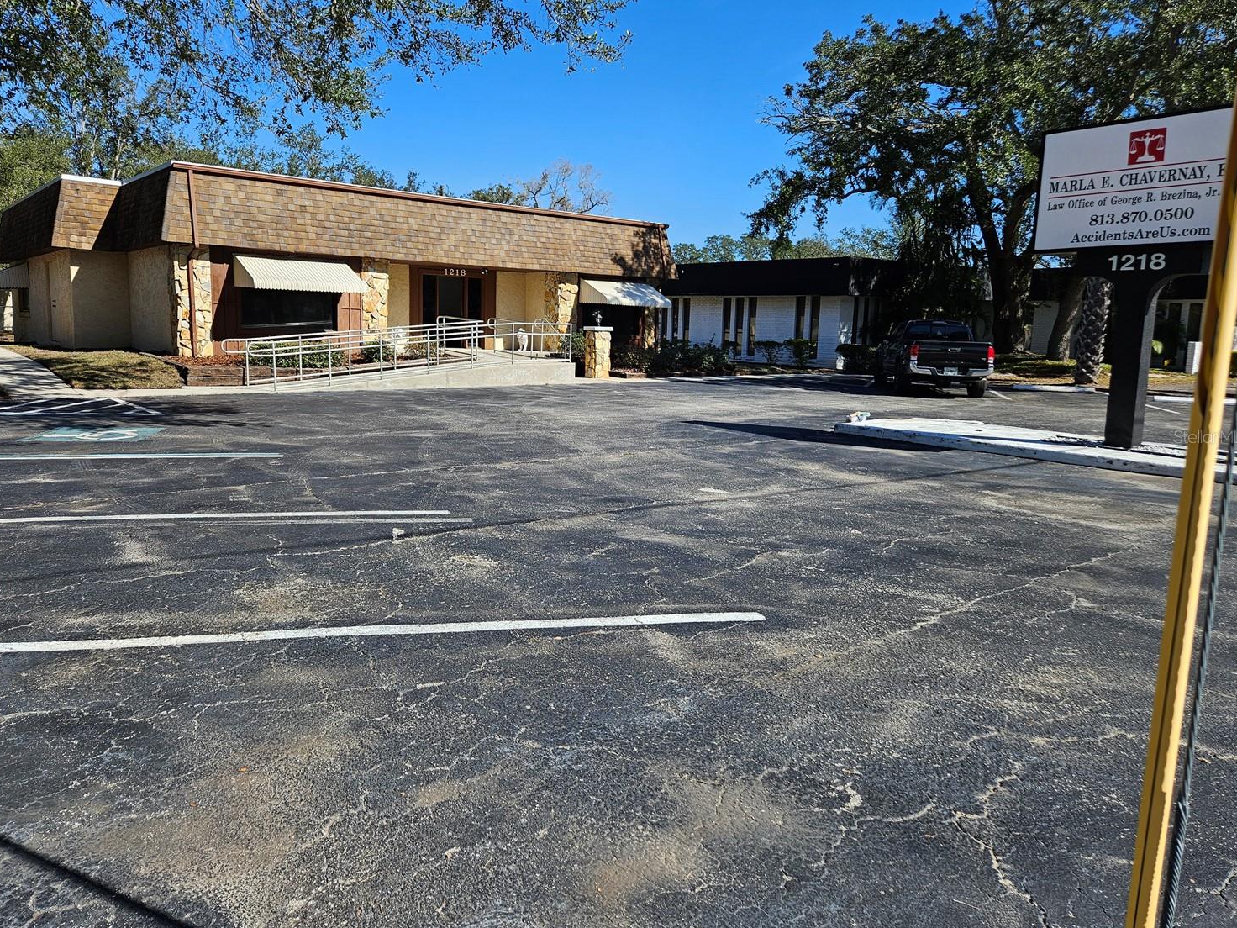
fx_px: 893
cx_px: 581
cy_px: 436
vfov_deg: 54.8
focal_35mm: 25
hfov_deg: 69.3
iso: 25
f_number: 1.8
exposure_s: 1/1509
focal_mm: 5.4
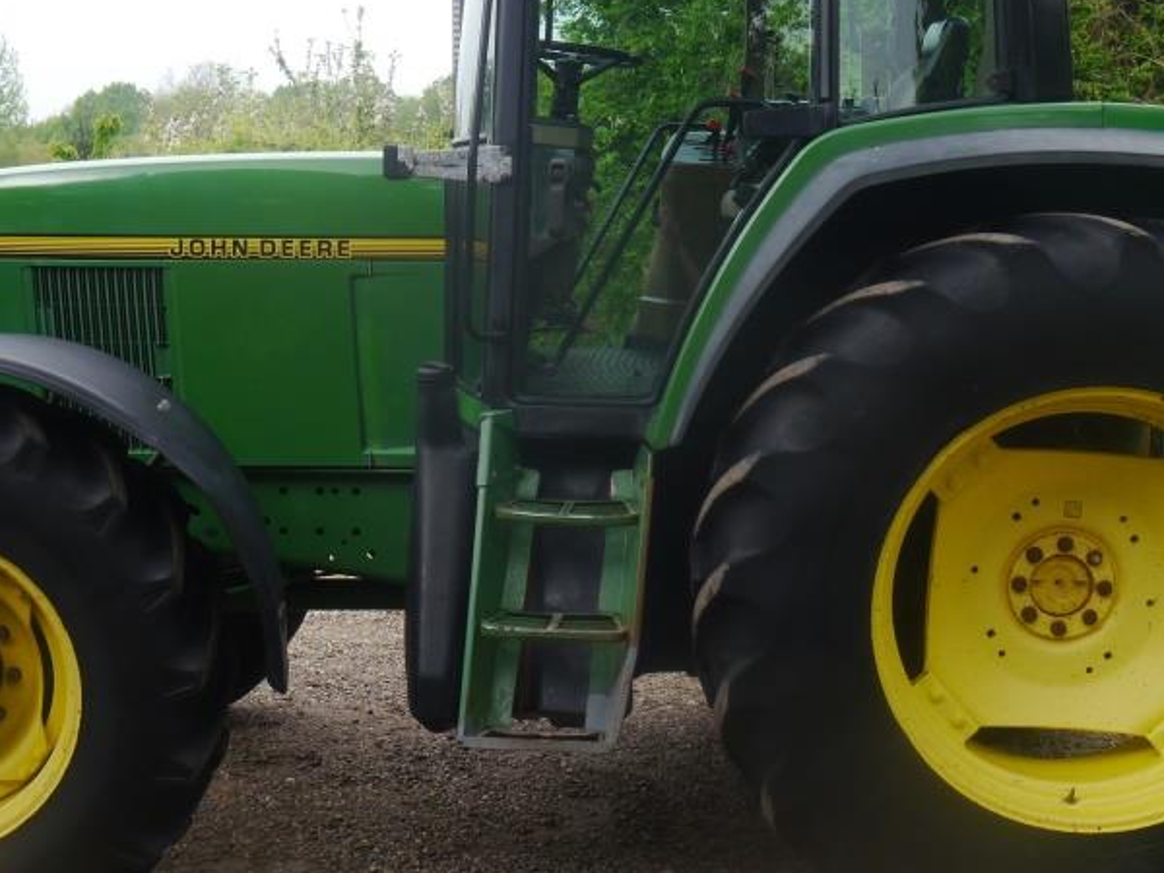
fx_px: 1950
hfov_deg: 33.2
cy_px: 376
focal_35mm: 58
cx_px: 543
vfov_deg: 25.2
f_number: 5.6
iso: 160
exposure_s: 1/200
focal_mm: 17
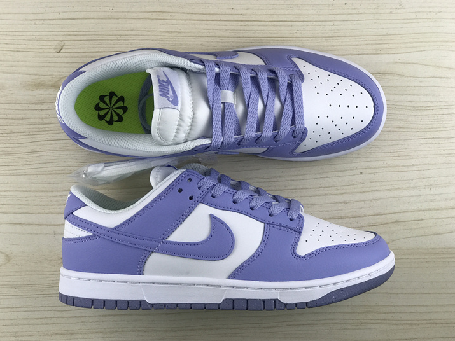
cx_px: 225
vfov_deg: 24.8
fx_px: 775
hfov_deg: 32.7
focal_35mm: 59
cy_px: 170
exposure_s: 1/50
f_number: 2.8
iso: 50
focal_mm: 6.6
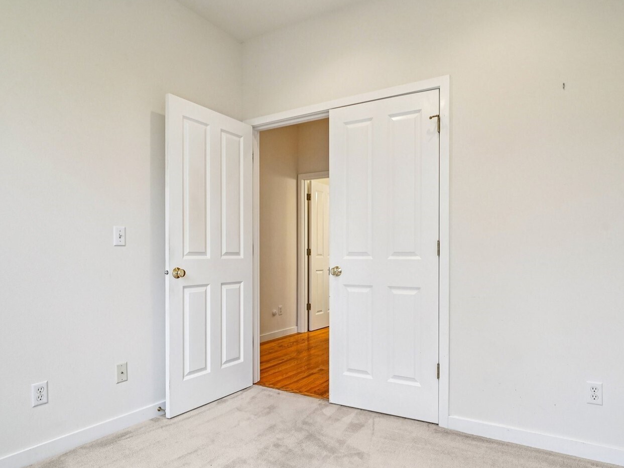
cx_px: 338
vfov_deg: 63.0
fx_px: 379
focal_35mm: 21
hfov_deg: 78.8
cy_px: 273
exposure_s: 1/50
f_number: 8
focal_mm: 16
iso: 1600
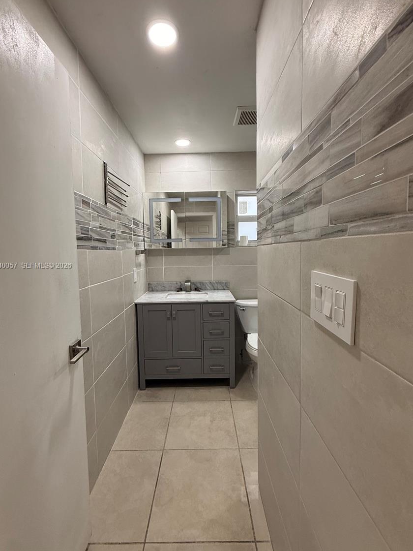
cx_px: 202
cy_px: 266
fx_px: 239
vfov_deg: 98.1
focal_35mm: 15
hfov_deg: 81.7
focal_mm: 2.22
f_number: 2.2
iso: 160
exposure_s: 1/120
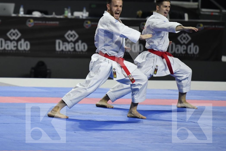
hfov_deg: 6.0
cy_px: 46
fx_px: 2159
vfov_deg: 4.0
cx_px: 46
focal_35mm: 344
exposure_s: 1/800
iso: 800
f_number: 2.8
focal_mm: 200
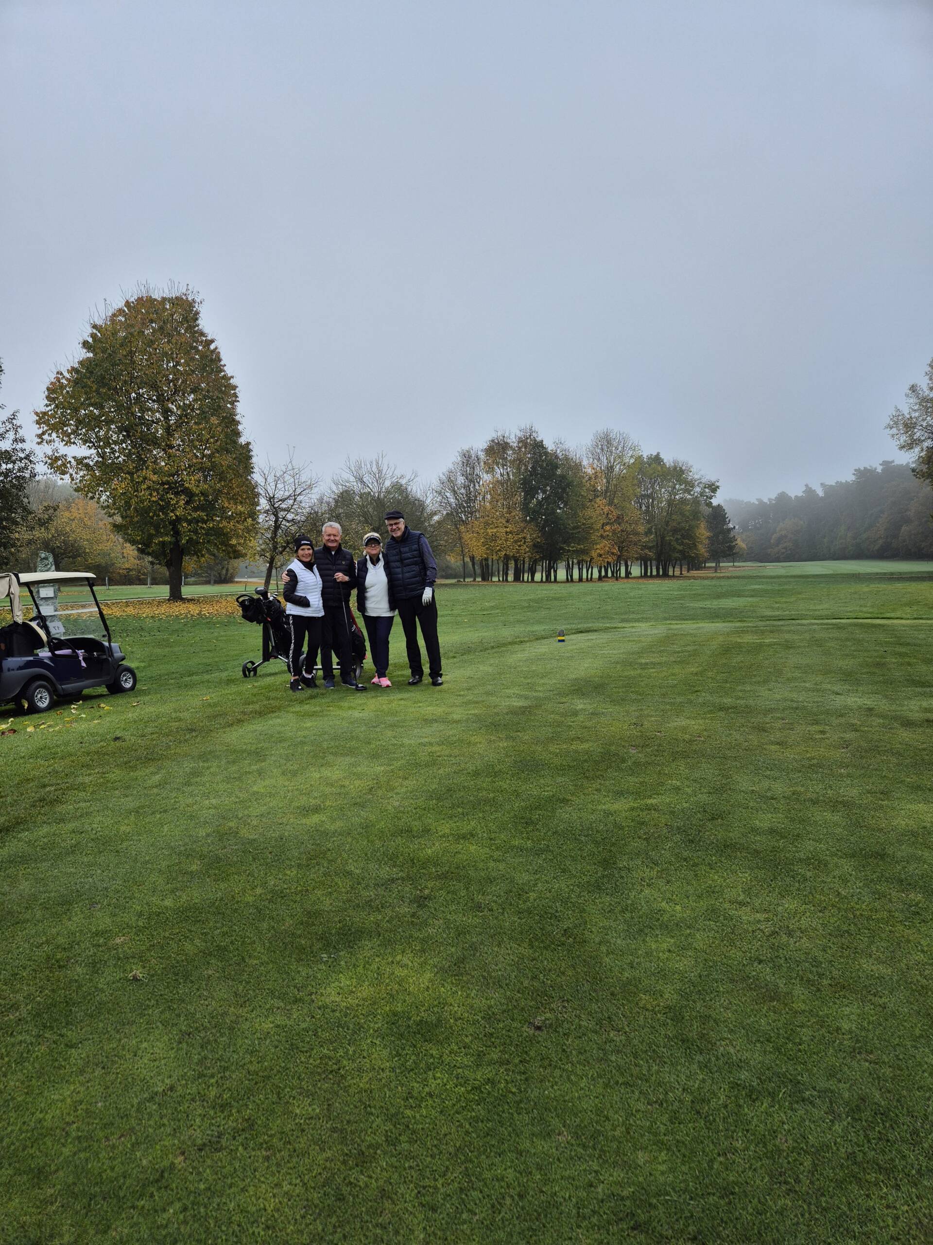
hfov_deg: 58.9
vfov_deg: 73.9
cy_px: 622
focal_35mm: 23
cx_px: 466
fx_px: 827
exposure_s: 1/646
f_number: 1.8
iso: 25
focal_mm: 5.4
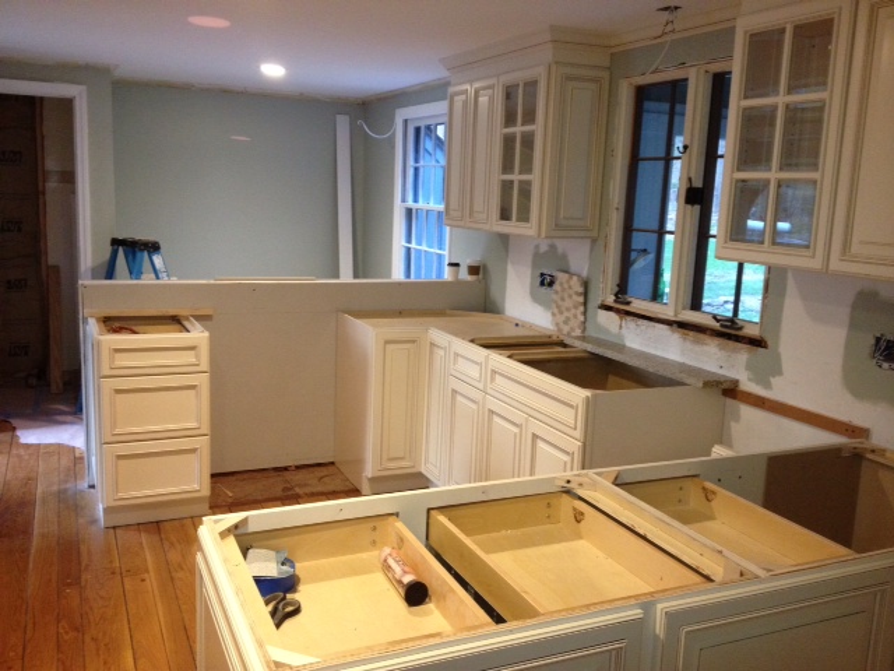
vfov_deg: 40.7
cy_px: 336
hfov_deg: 52.6
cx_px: 447
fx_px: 904
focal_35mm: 35
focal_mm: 4.28
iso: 250
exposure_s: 1/20
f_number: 2.4
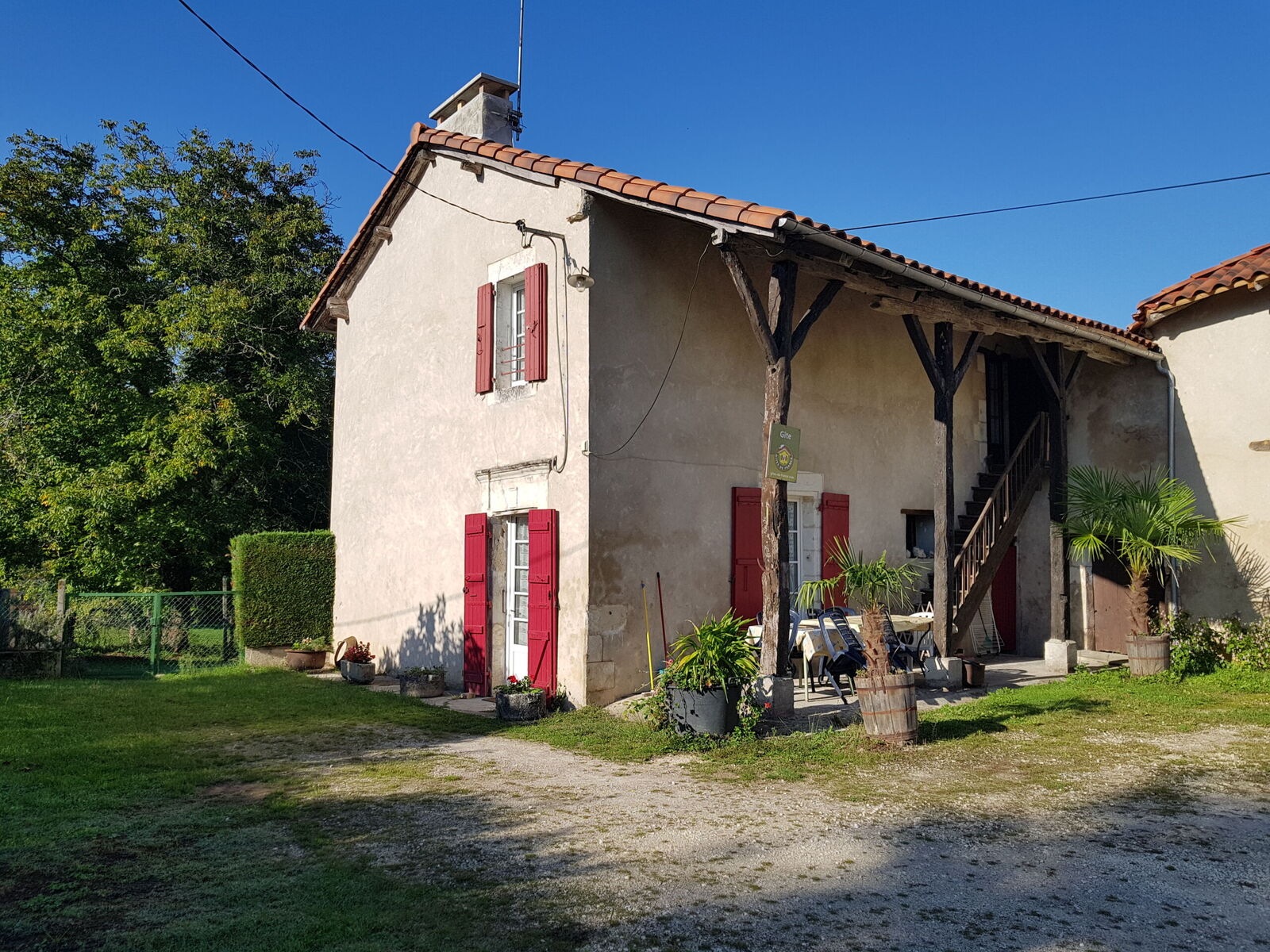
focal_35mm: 26
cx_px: 635
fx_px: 954
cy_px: 476
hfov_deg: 67.3
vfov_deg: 53.1
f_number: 1.7
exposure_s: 1/2312
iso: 40
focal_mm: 4.2
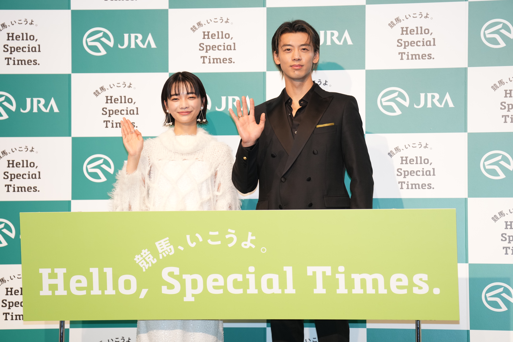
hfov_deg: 13.1
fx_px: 2237
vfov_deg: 8.7
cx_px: 256
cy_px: 171
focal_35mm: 157
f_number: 2.8
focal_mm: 157
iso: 640
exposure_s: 1/400
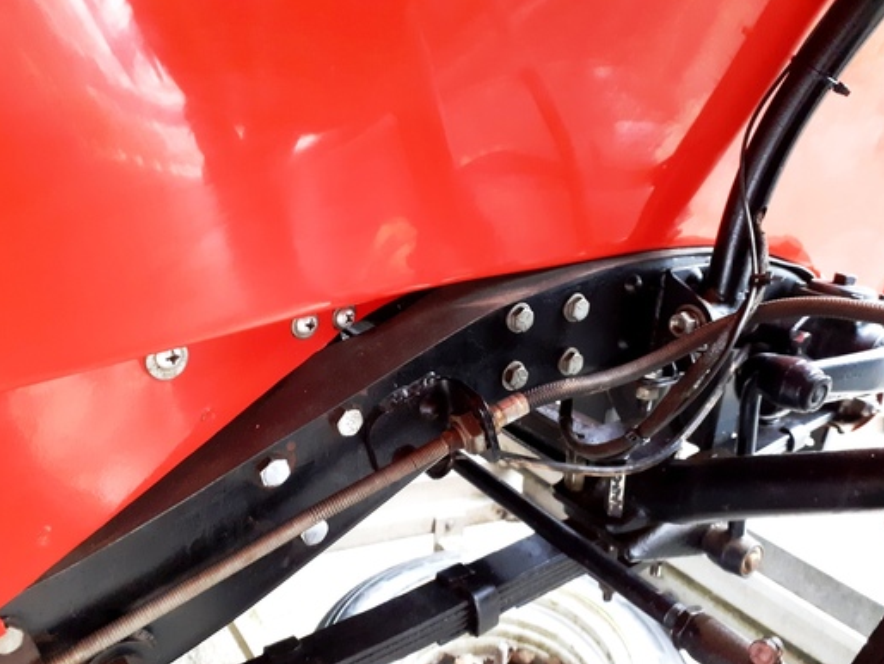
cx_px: 457
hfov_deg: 63.4
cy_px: 339
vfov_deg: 49.8
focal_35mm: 28
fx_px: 715
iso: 320
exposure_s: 1/25
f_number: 1.9
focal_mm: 3.6
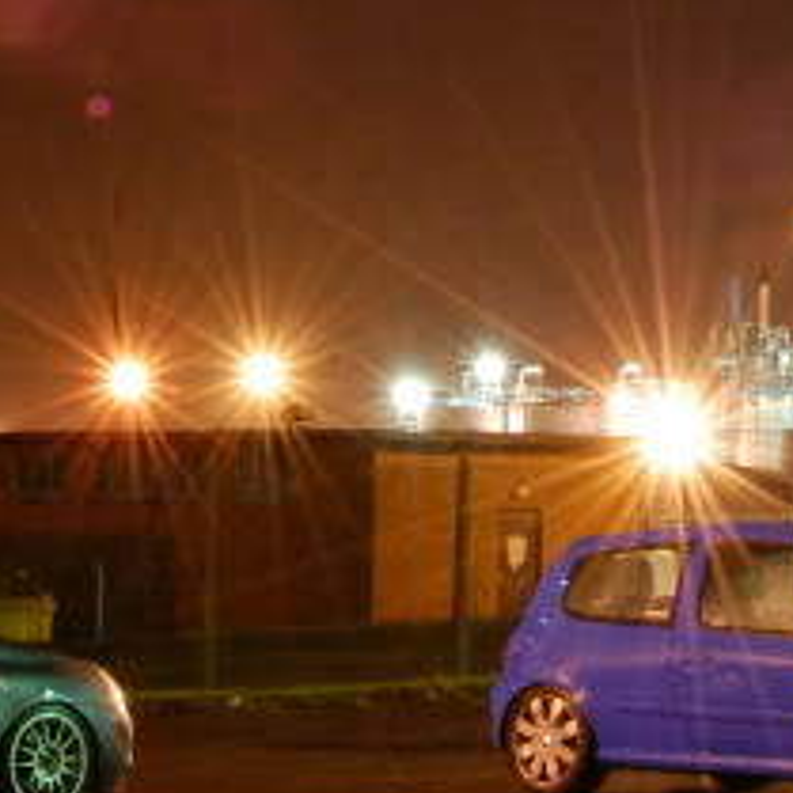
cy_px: 116
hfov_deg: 11.2
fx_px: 4043
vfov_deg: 11.1
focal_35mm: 156
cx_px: 478
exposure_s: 20
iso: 1600
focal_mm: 32
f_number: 29
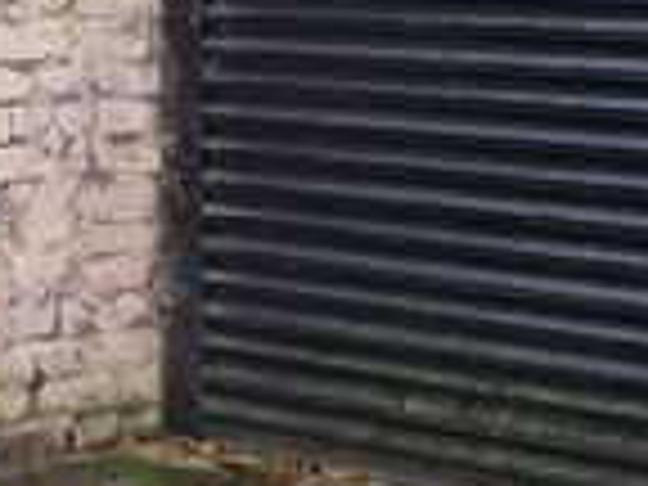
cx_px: 153
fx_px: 2658
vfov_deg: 10.4
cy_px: 40
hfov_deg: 13.8
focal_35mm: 142
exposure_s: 1/60
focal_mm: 3.6
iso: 200
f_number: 2.8
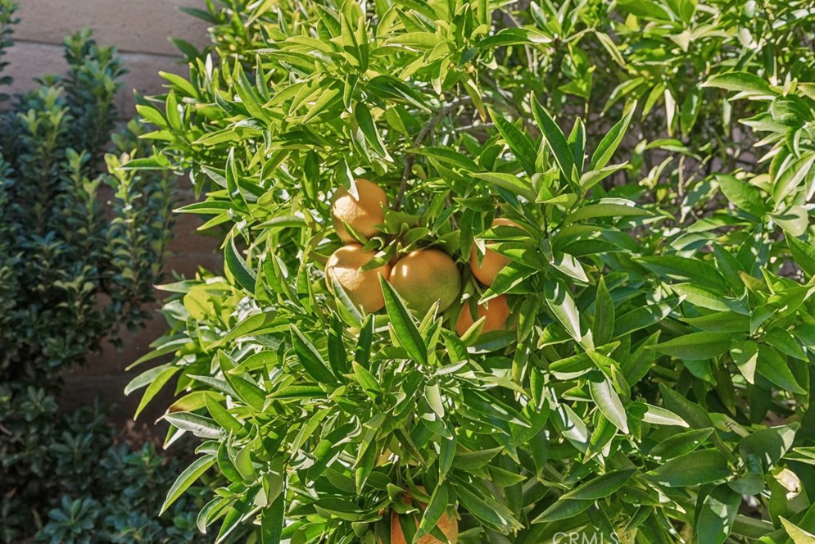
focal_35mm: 36
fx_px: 815
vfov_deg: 36.9
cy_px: 272
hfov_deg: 53.1
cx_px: 396
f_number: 8
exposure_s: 1/80
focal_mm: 35
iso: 200
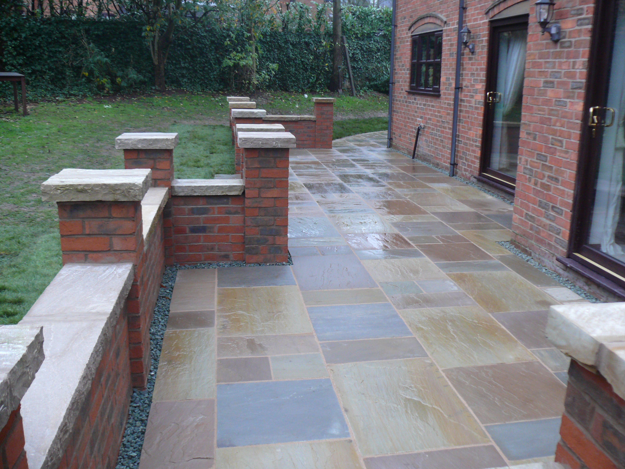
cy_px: 234
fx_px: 632
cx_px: 312
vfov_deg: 40.7
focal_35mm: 35
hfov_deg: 52.6
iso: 200
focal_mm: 7.4
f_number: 2.8
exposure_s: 1/30
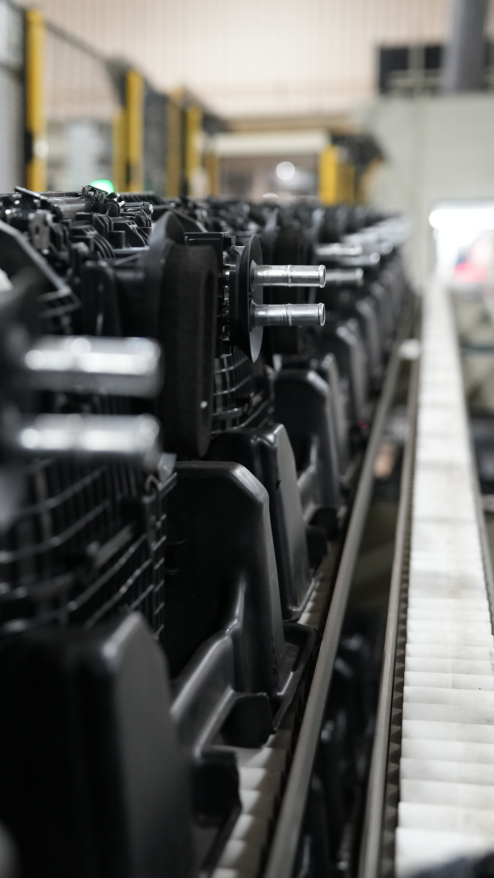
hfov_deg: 16.9
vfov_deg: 30.2
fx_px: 1630
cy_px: 444
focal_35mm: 70
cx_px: 23
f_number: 2.8
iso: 2500
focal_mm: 44
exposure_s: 1/160
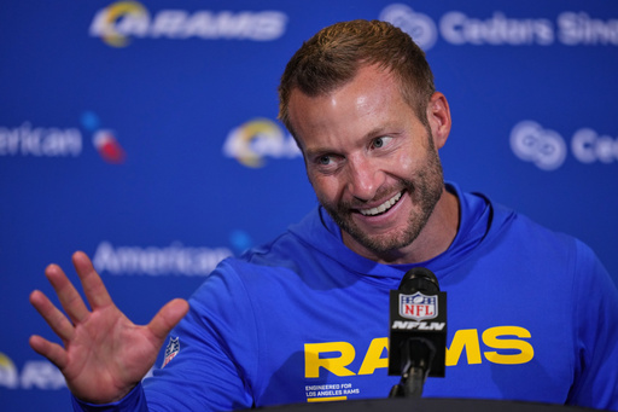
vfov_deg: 3.4
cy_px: 206
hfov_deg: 5.2
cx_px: 309
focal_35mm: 400
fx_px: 6864
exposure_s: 1/400
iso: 1000
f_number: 2.8
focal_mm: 400
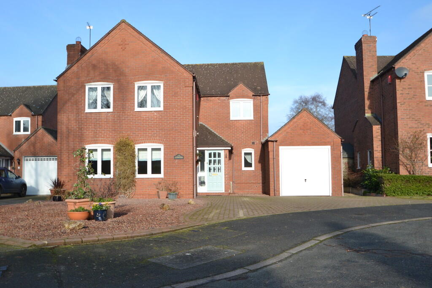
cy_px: 144
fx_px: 378
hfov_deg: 59.5
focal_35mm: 32
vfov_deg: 41.7
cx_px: 216
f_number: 7.1
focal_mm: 21
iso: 100
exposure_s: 1/250
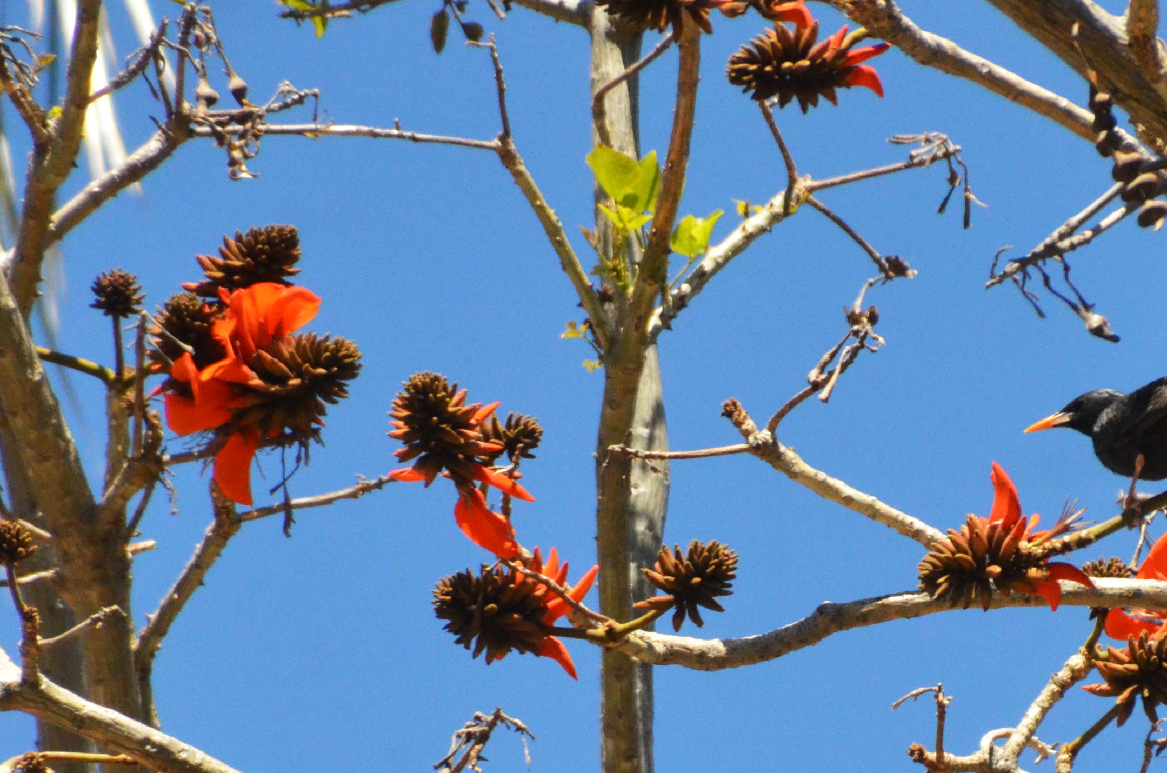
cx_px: 652
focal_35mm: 621
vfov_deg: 2.2
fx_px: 20089
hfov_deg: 3.3
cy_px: 258
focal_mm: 300
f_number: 8
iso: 2500
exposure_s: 1/4000
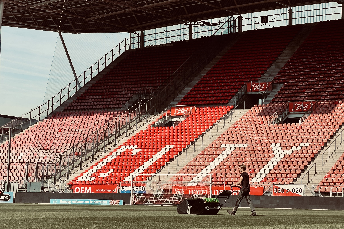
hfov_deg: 23.3
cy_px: 132
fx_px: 831
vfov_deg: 15.7
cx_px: 223
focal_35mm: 87
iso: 20
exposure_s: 1/1143
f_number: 2.2
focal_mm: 7.5
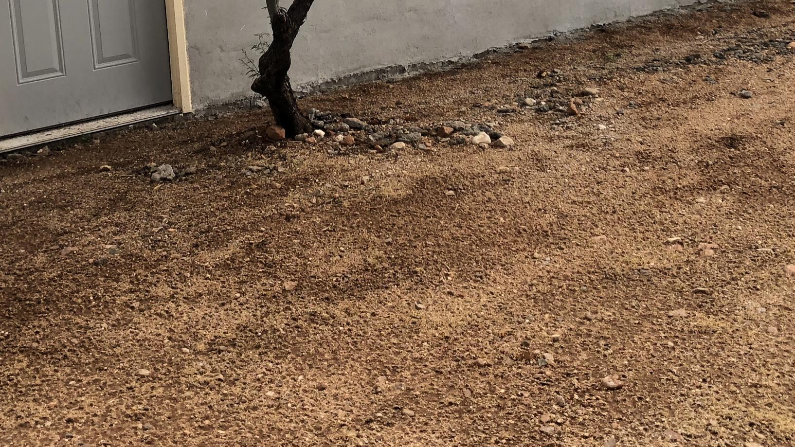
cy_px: -36
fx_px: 1180
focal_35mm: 56
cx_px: 379
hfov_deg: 37.2
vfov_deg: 20.5
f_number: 1.8
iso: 20
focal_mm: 3.99
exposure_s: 1/340
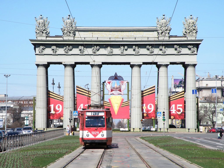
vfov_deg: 10.3
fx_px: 932
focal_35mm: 144
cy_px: 84
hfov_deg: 13.7
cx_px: 112
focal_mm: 25.54
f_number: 5
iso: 64
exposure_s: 1/320
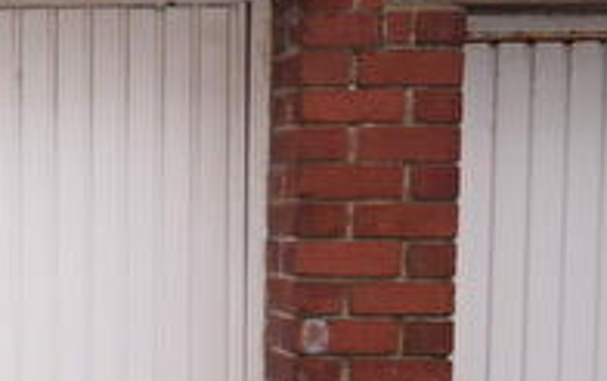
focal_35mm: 109
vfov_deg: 11.9
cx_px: -248
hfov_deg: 17.5
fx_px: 1805
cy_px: 355
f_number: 5.6
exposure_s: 1/125
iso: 280
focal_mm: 20
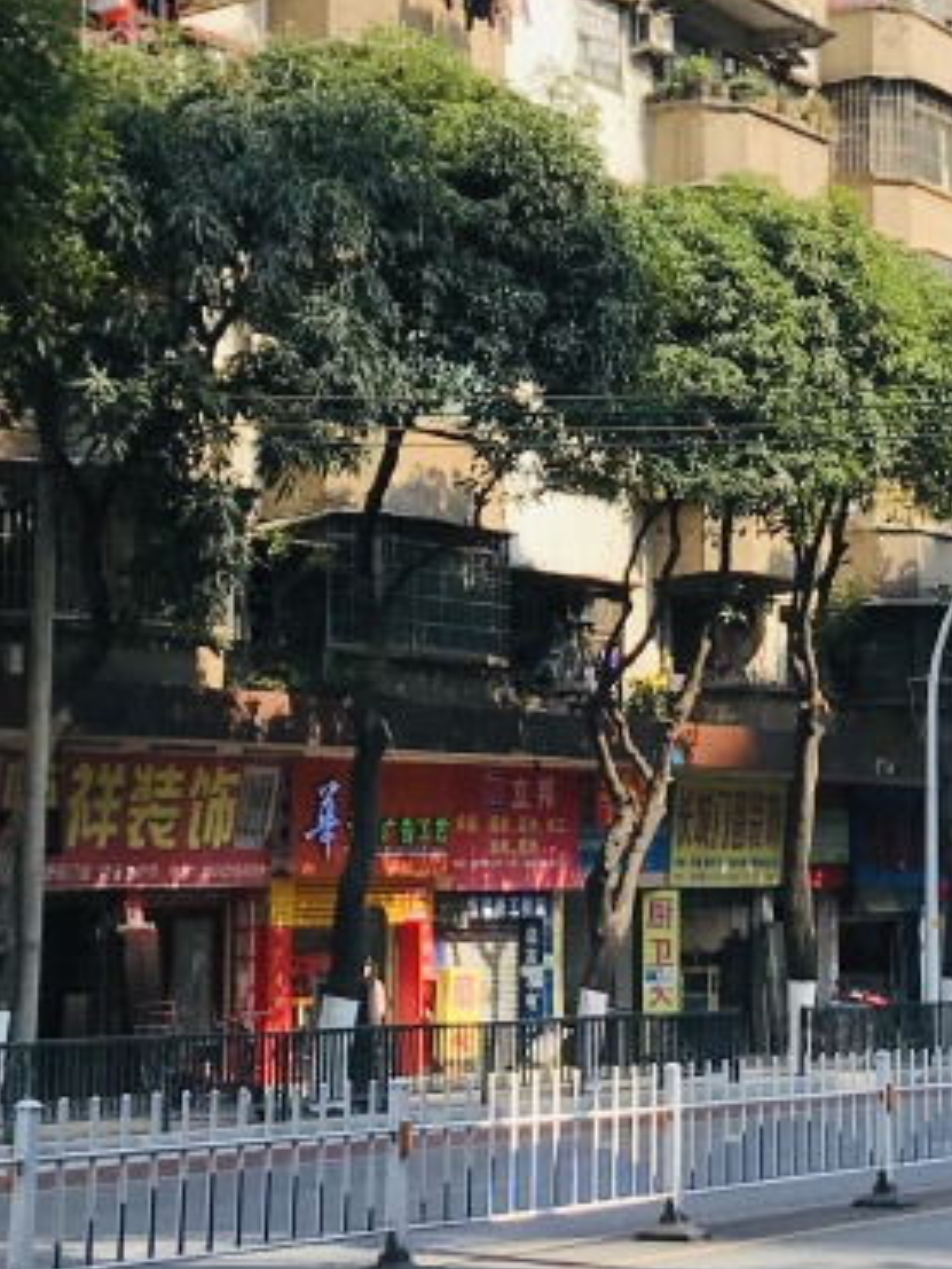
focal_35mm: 91
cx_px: 773
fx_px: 3335
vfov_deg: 21.4
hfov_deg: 16.1
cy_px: 378
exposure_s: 1/1650
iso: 20
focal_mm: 3.99
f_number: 1.8
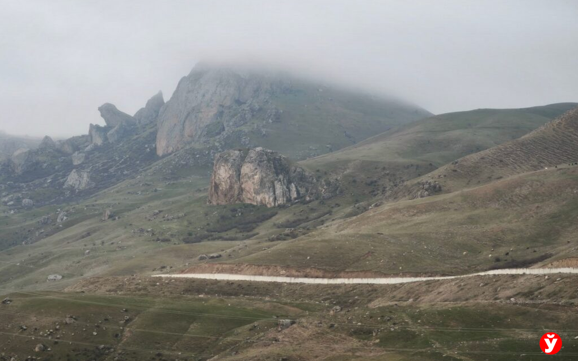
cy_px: 150
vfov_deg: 8.9
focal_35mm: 147
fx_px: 2316
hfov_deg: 14.2
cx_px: 289
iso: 50
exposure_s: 1/115
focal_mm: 7.1
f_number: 1.9
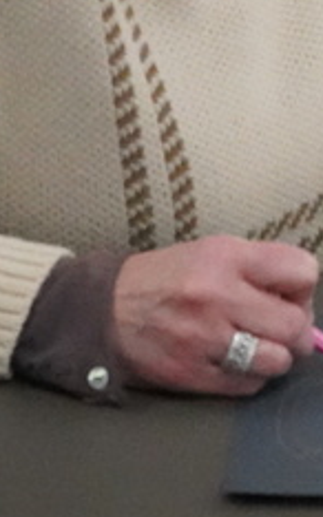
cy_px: -74
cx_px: 723
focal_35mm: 232
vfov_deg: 9.0
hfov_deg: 5.5
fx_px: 3272
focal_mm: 52
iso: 32000
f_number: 5
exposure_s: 1/2000
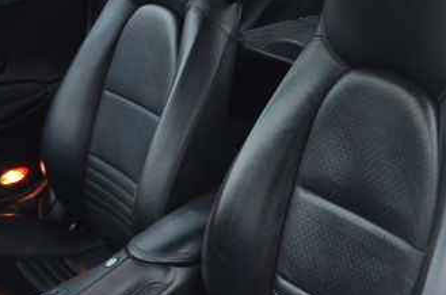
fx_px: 866
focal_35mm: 70
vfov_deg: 19.4
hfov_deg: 28.2
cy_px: 168
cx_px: 362
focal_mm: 20
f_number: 3.8
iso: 1250
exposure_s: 1/30
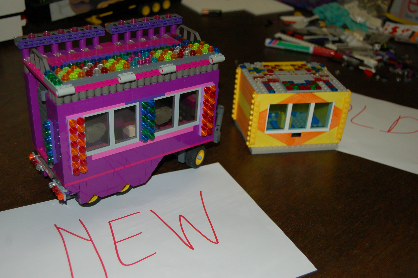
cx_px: 209
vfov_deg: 29.8
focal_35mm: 45
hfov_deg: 43.6
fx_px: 522
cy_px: 139
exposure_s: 1/60
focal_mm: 30
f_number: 4.2
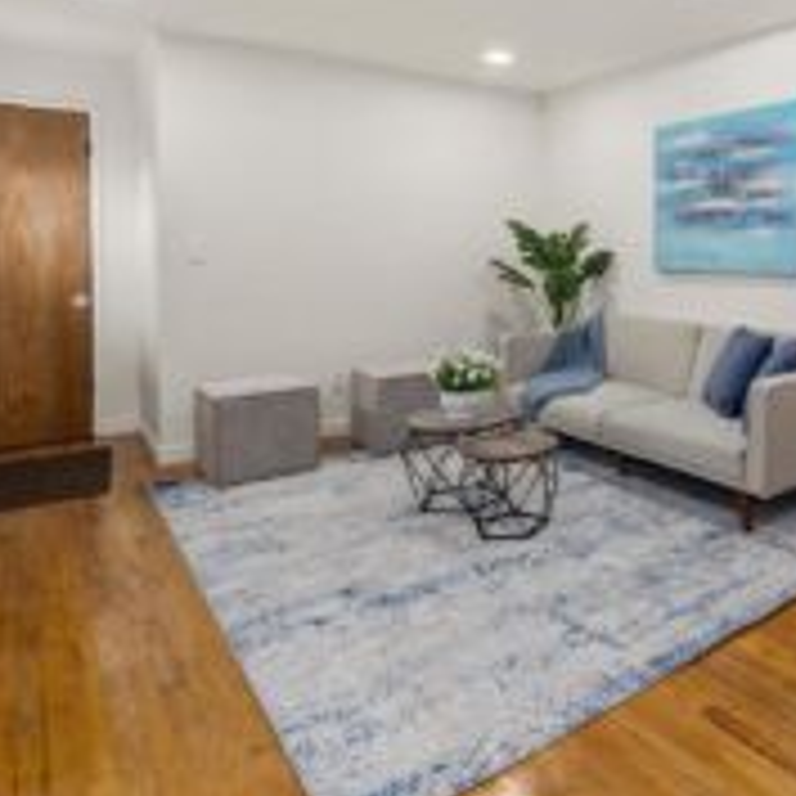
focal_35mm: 25
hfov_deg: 55.0
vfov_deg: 61.1
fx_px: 650
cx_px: 711
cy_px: 254
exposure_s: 1/60
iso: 125
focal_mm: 13
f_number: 7.1
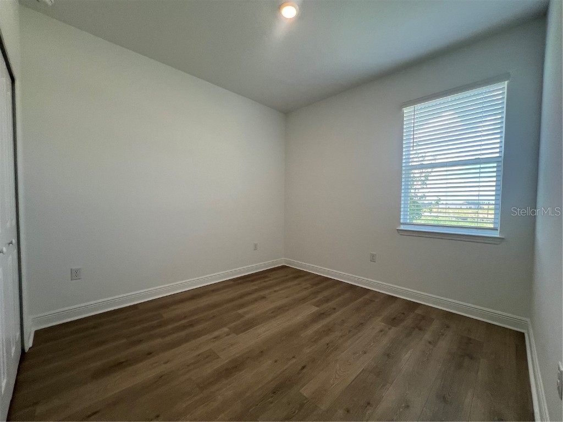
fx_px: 211
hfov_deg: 106.2
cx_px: 282
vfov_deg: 89.9
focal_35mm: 13
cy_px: 211
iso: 100
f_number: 1.8
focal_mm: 1.57
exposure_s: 1/120
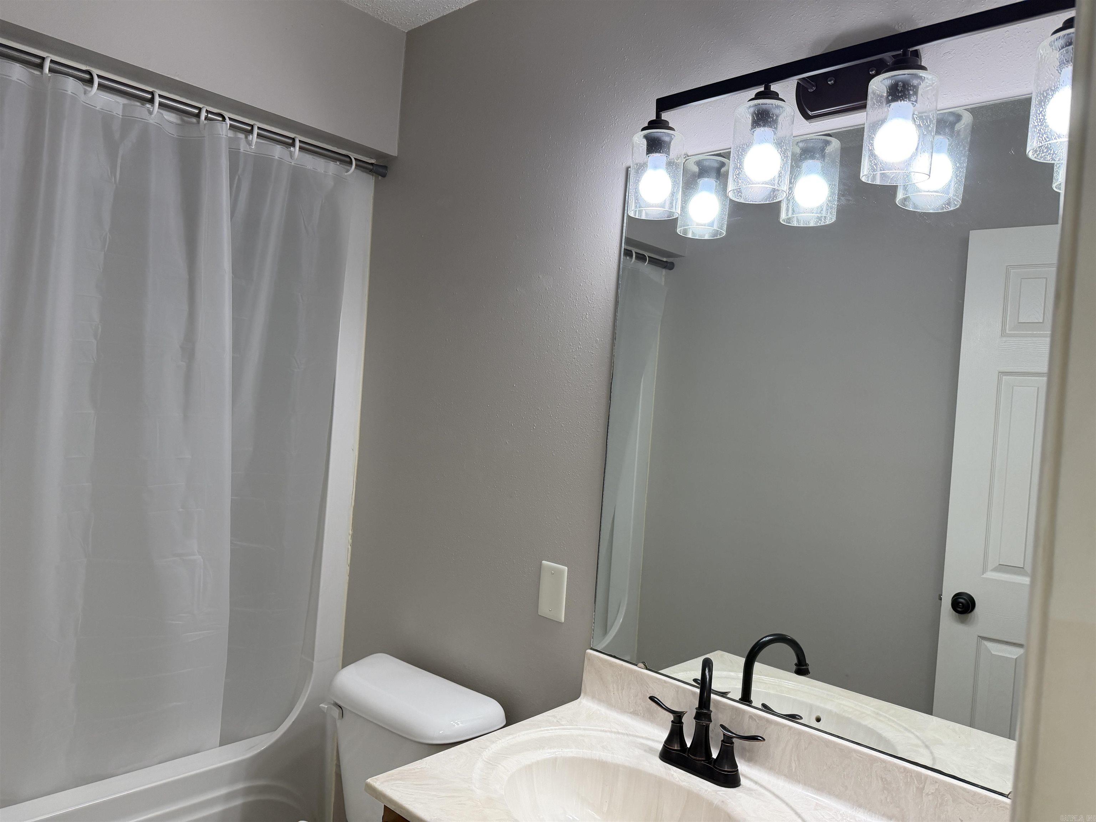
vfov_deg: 56.8
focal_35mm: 24
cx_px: 548
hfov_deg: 71.6
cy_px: 411
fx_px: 760
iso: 160
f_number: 1.78
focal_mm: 6.76
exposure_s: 1/217
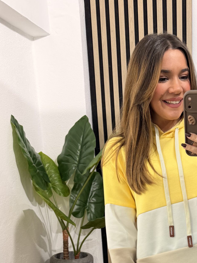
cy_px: 256
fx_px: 372
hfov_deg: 28.9
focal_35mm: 49
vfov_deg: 35.6
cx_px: 163
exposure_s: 1/100
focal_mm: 6.76
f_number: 1.78
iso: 64
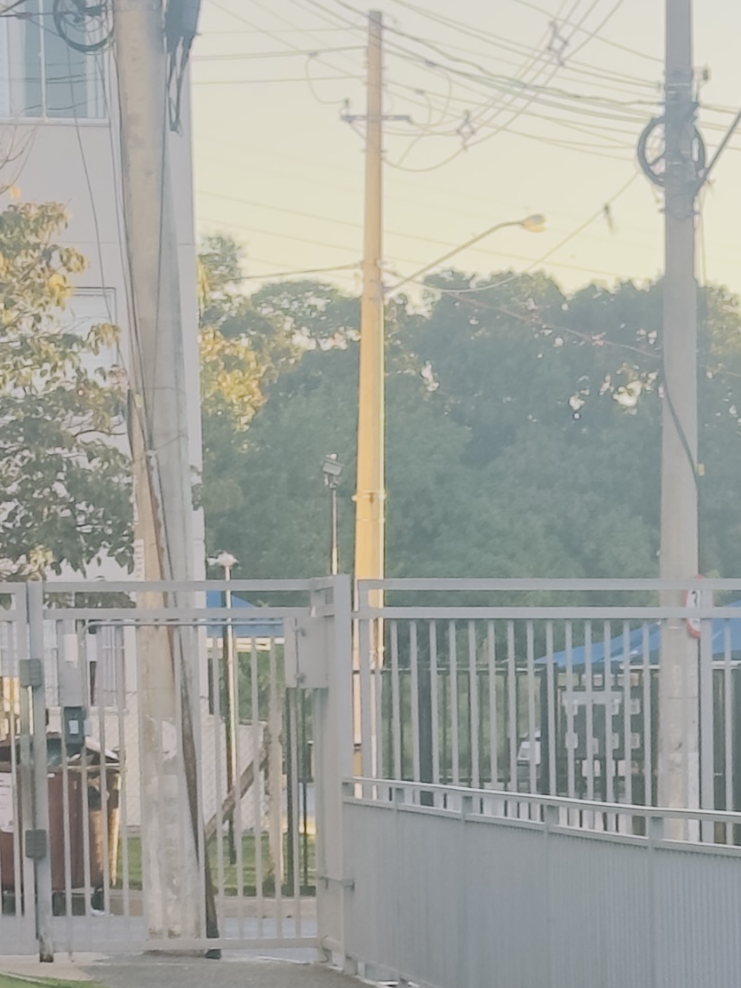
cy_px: 1371
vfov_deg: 11.0
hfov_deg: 8.5
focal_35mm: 174
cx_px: 685
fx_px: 4966
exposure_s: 1/339
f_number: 1.78
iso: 64
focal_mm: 6.86
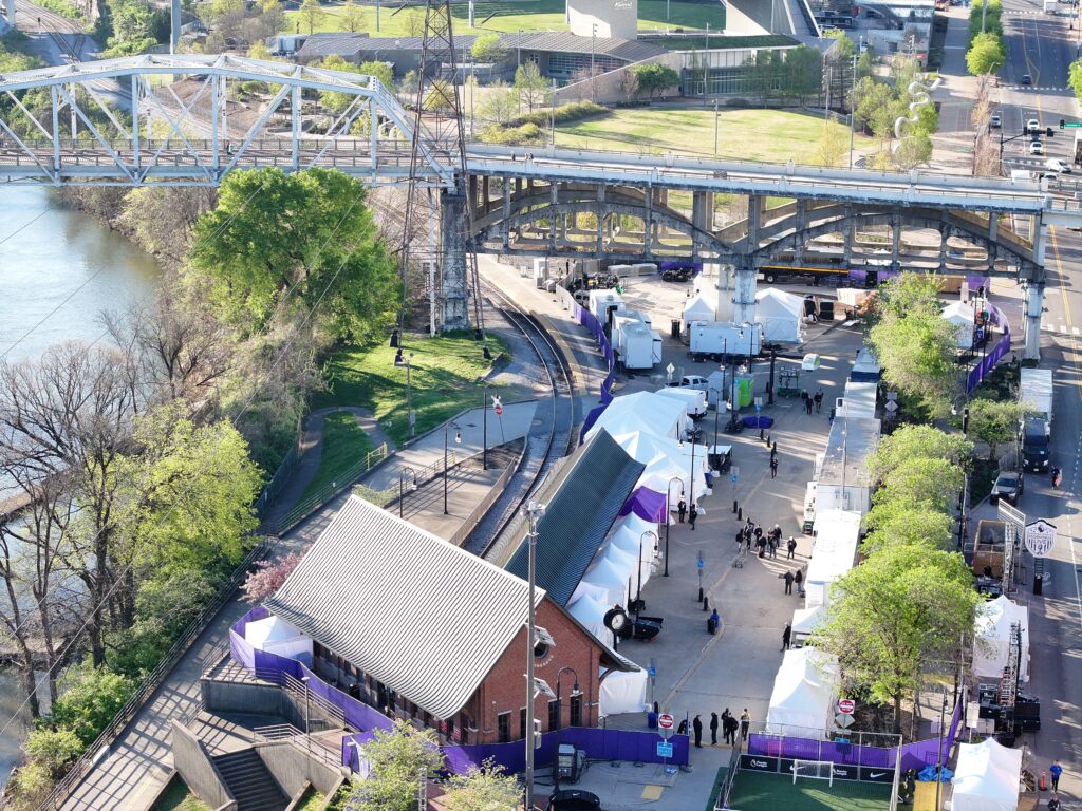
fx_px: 2188
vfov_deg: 21.0
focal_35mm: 70
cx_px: 541
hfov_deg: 27.8
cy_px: 406
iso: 100
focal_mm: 19.35
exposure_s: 1/25
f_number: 2.8
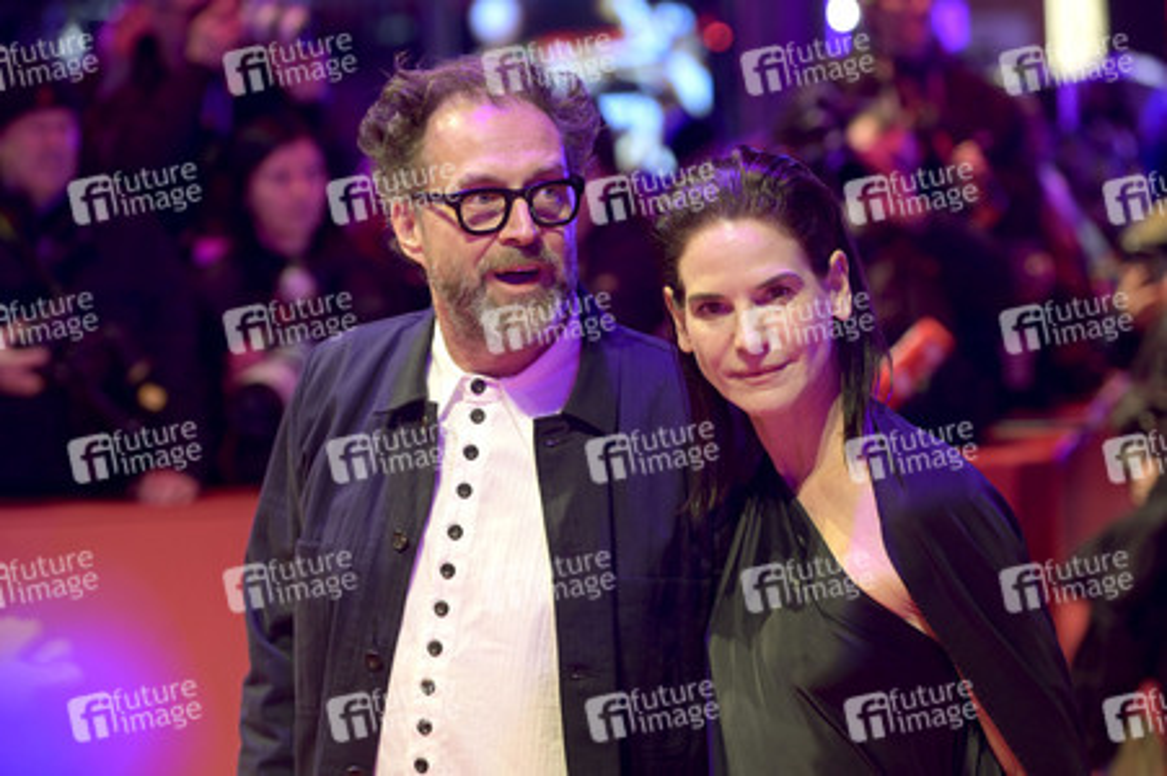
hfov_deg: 17.7
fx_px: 3757
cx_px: 584
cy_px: 388
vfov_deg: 11.8
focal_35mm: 116
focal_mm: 116
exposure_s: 1/250
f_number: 4
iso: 1600
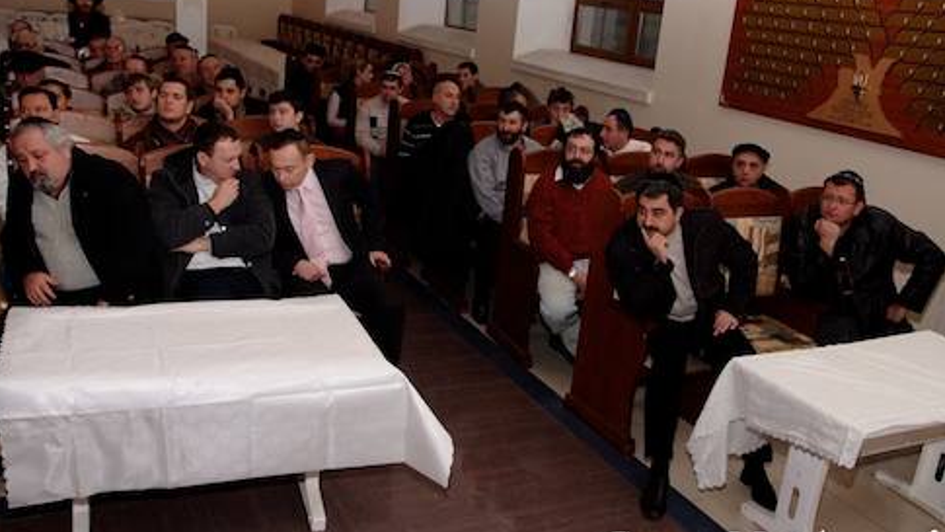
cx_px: 492
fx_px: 852
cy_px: 281
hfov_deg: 58.0
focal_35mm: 34
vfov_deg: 34.7
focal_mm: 20
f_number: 6.3
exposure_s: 1/250
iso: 800
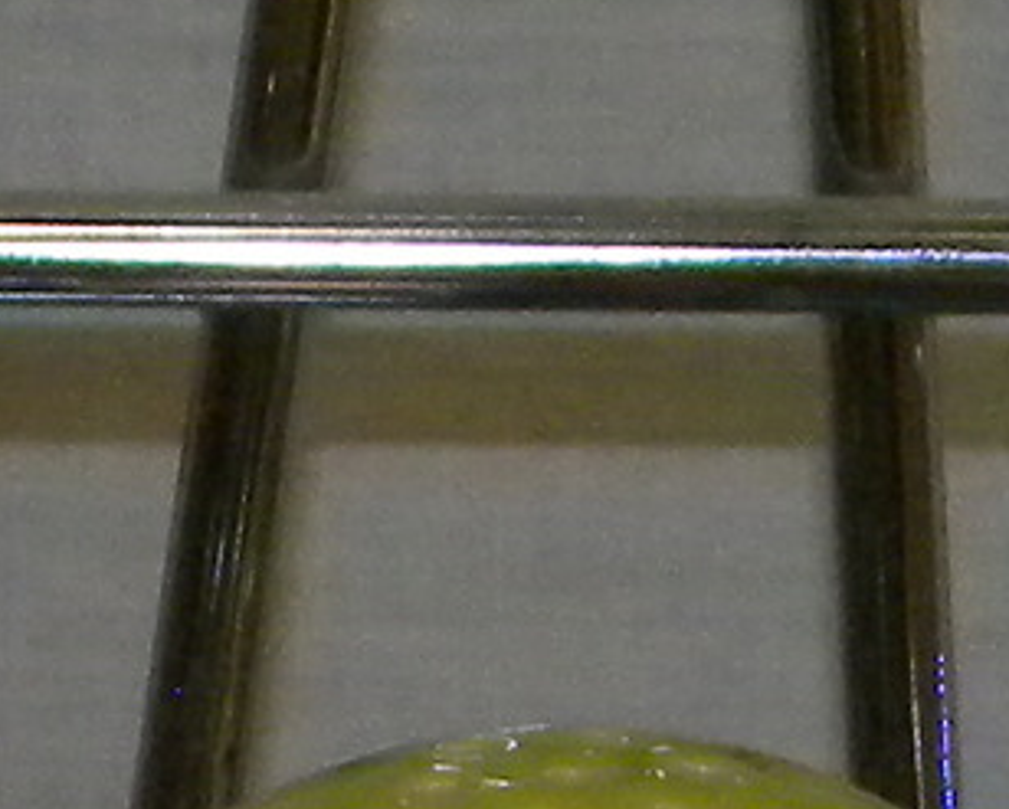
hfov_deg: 4.3
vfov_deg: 3.4
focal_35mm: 443
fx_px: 13242
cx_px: -491
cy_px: 2576
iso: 400
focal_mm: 10.1
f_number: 4.1
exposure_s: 1/30
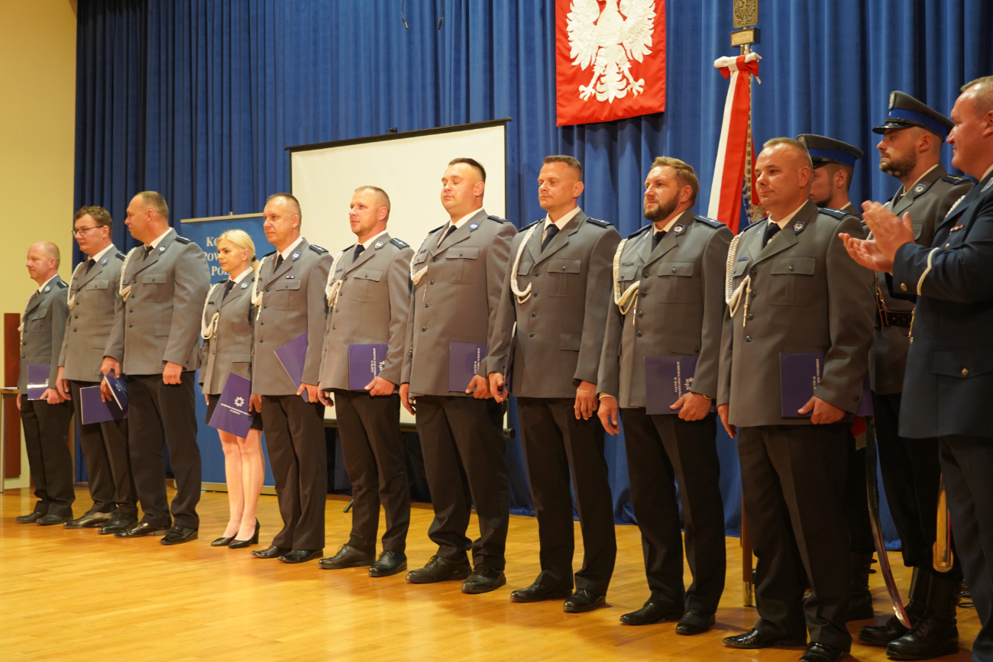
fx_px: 1269
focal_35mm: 46
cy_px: 331
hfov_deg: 42.7
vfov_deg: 29.3
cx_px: 496
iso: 2500
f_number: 4
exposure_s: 1/160
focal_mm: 46
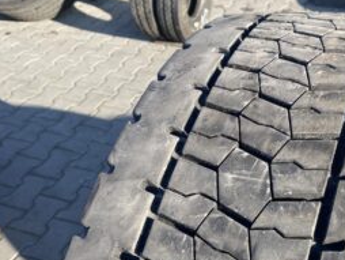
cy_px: 206
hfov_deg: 42.2
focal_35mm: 44
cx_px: 238
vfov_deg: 32.1
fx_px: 439
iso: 32
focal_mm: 4.25
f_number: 1.8
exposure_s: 1/591
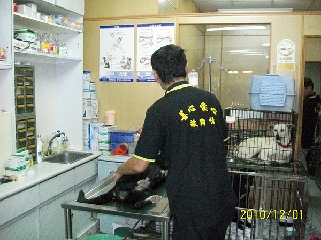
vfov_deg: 41.8
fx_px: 315
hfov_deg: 54.0
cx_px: 160
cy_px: 120
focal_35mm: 34
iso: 800
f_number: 2.7
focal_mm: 6.1
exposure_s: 1/100
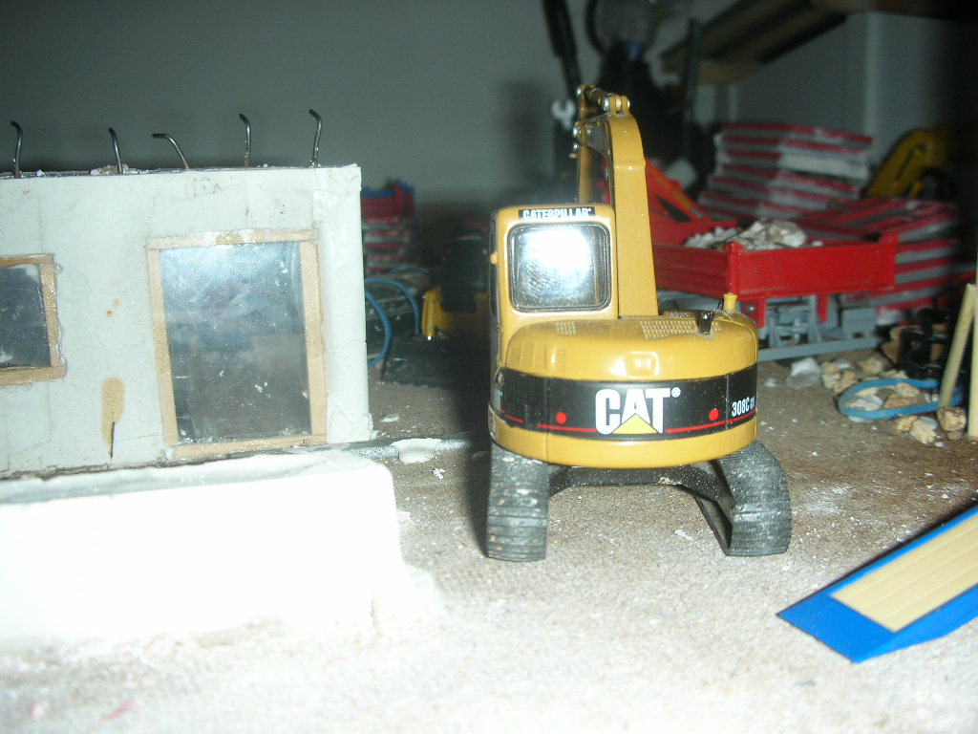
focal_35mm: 35
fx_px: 989
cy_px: 367
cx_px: 489
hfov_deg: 52.6
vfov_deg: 40.7
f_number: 3
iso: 50
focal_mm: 5.8
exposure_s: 1/60.1
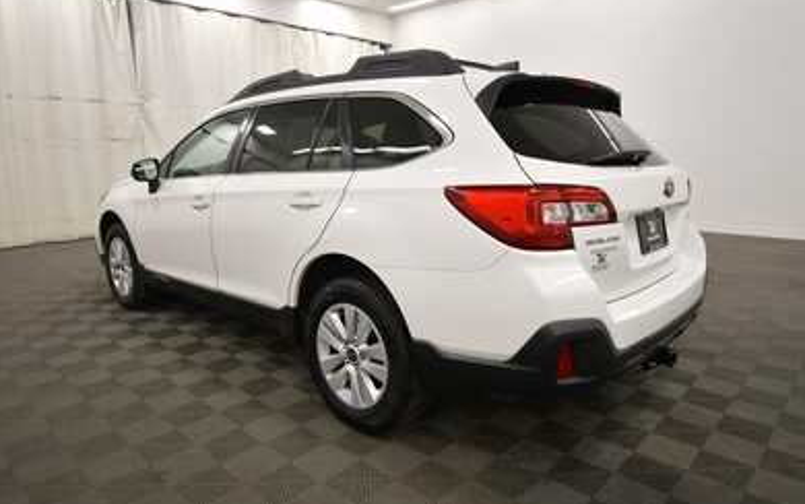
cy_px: 249
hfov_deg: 77.1
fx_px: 505
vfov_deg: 53.0
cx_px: 409
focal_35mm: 23
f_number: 5
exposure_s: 1/250
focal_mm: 15
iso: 800
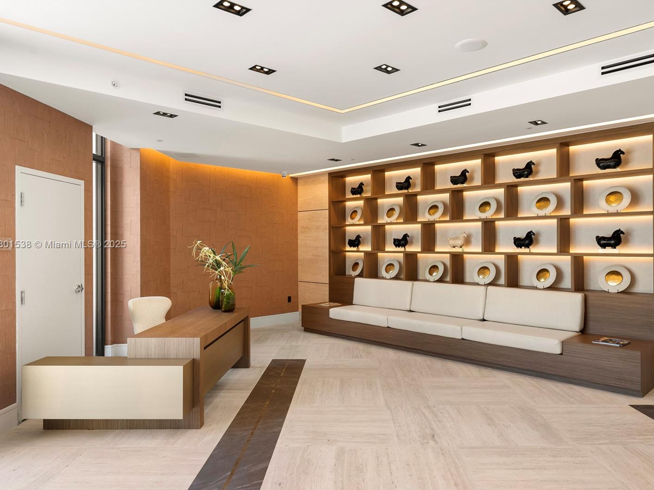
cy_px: 245
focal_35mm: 25
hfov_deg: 69.3
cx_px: 348
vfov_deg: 54.9
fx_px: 472
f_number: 8
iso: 250
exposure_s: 1/8
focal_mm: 23
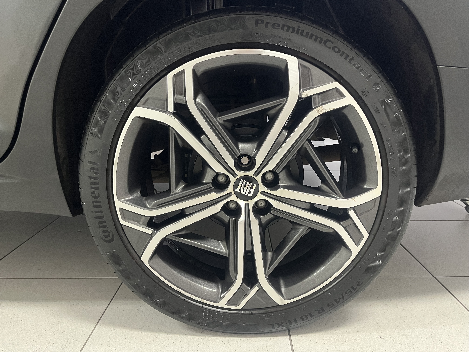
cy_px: 176
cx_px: 234
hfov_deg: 67.3
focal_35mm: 26
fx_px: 352
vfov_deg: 53.1
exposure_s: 1/40
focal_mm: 5.1
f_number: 1.6
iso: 400
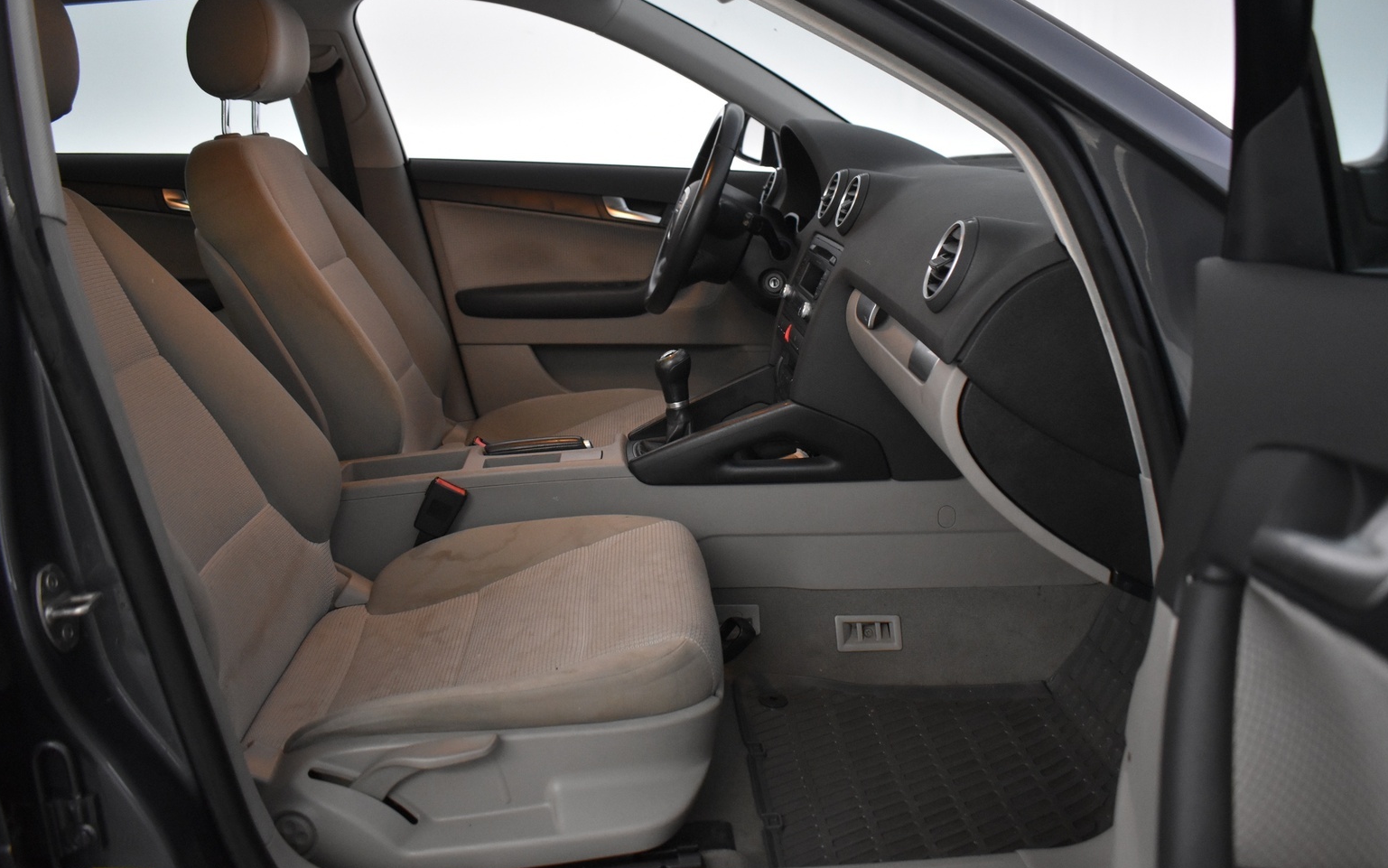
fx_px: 1097
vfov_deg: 43.1
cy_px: 397
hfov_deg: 64.6
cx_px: 700
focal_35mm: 29
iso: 2200
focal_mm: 18
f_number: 3.5
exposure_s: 1/60
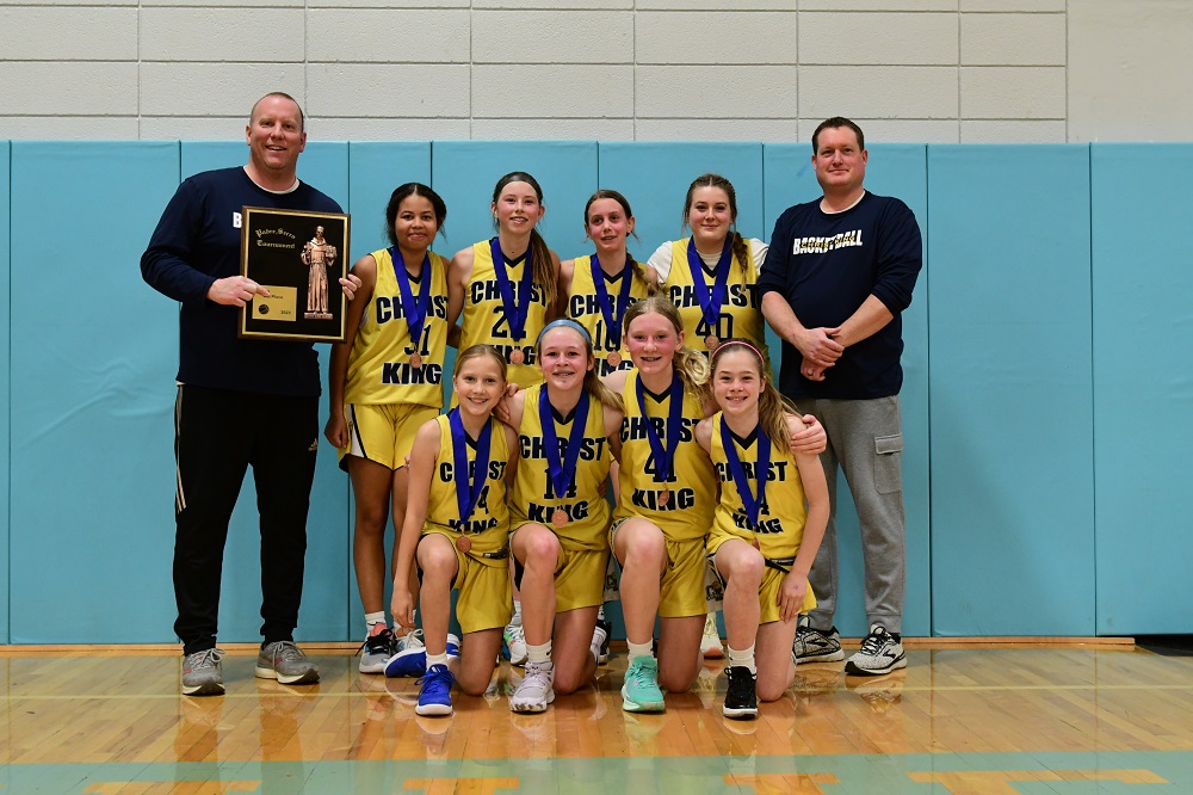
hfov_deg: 41.1
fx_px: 1590
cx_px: 596
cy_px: 398
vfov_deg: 28.1
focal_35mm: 48
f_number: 4
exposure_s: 1/100
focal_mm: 32
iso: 2000
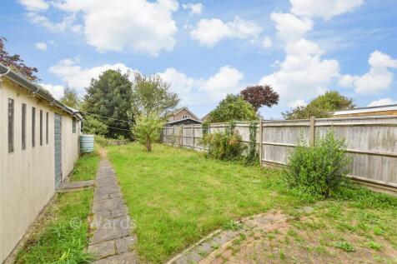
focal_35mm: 15
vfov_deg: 77.3
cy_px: 132
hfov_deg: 100.4
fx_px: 165
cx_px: 198
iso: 160
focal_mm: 10
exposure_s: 1/125
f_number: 6.3
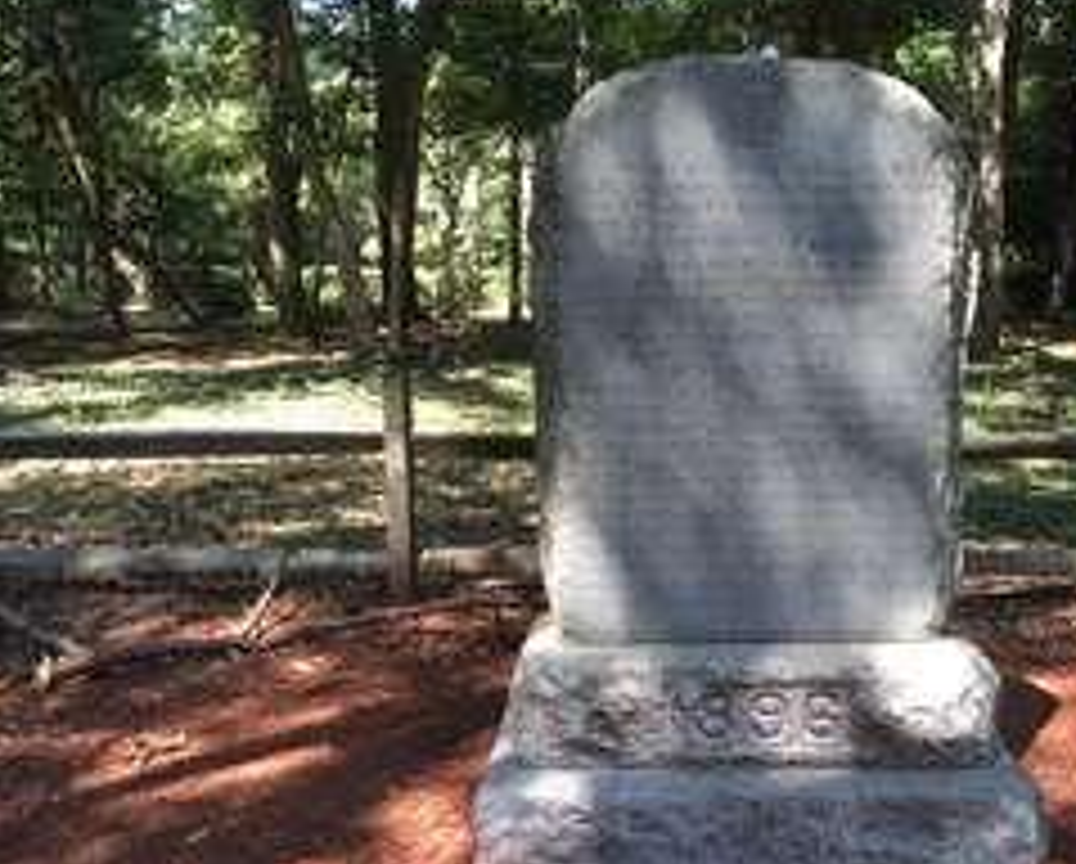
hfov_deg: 44.2
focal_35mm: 41
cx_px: 696
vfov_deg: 36.6
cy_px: 450
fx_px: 1308
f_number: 2.2
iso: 32
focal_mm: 4.15
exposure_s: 1/120
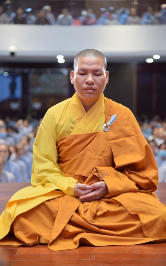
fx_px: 637
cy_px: 133
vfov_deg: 23.6
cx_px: 85
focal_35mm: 88
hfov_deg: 14.8
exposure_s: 1/125
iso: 1000
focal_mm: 86
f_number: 4
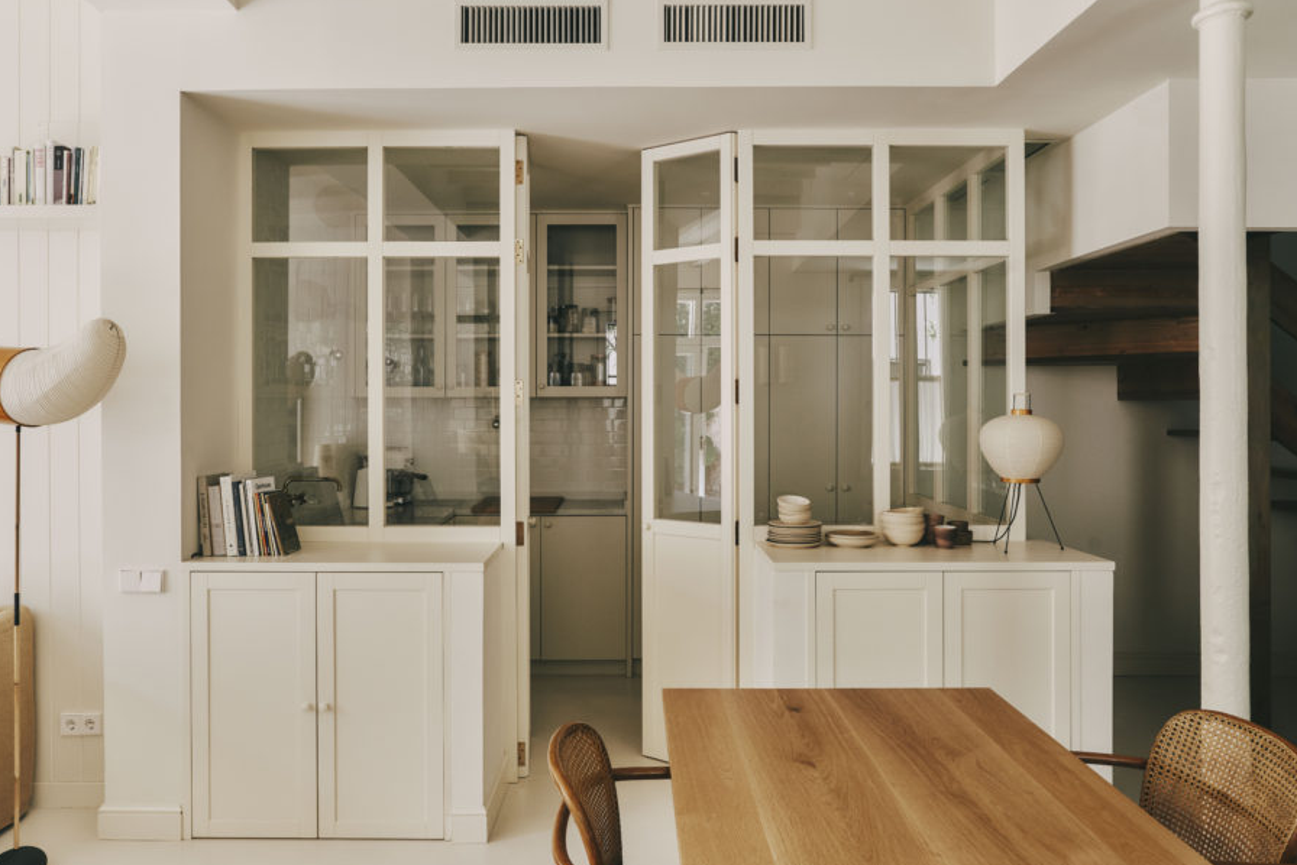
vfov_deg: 53.1
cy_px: 409
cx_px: 605
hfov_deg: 73.6
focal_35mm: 24
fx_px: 865
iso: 400
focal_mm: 21
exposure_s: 1/15
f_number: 9
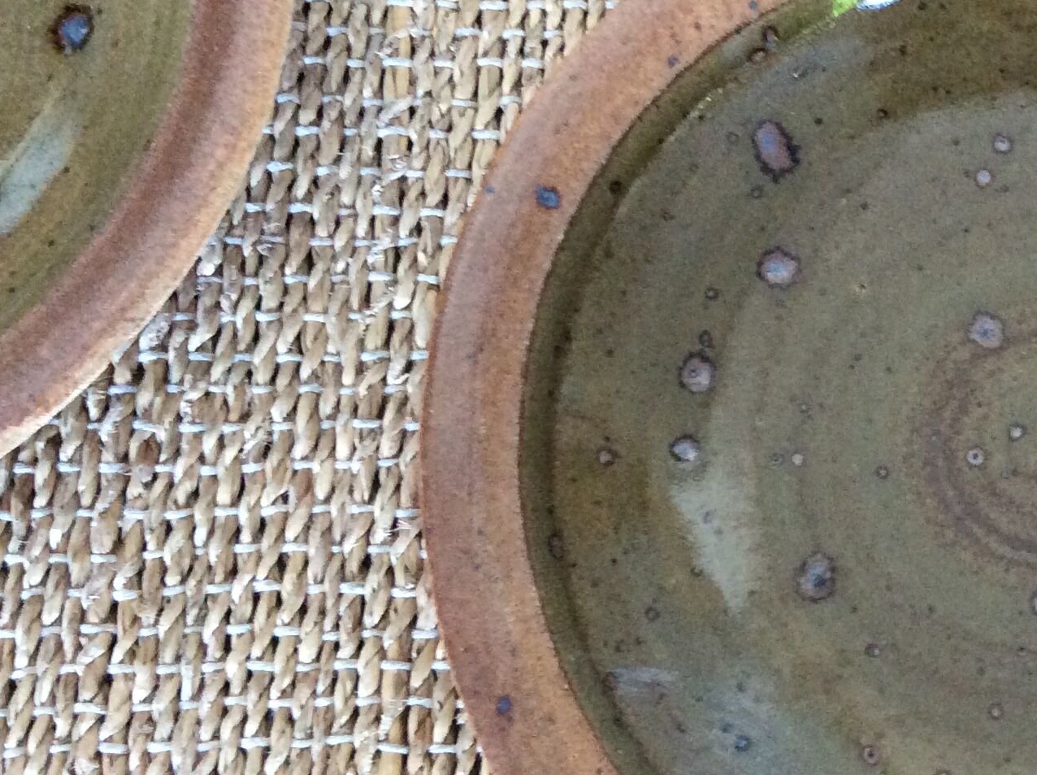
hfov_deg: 28.8
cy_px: 365
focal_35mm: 65
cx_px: 918
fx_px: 1944
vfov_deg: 22.5
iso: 250
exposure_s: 1/25
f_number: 2.4
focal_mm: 3.3
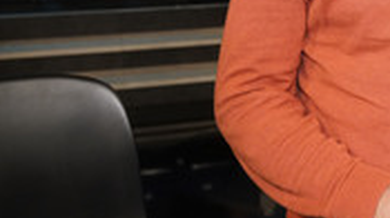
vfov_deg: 14.3
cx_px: 429
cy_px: -56
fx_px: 837
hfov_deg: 24.5
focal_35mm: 81
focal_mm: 30
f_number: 5
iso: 2000
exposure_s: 1/160
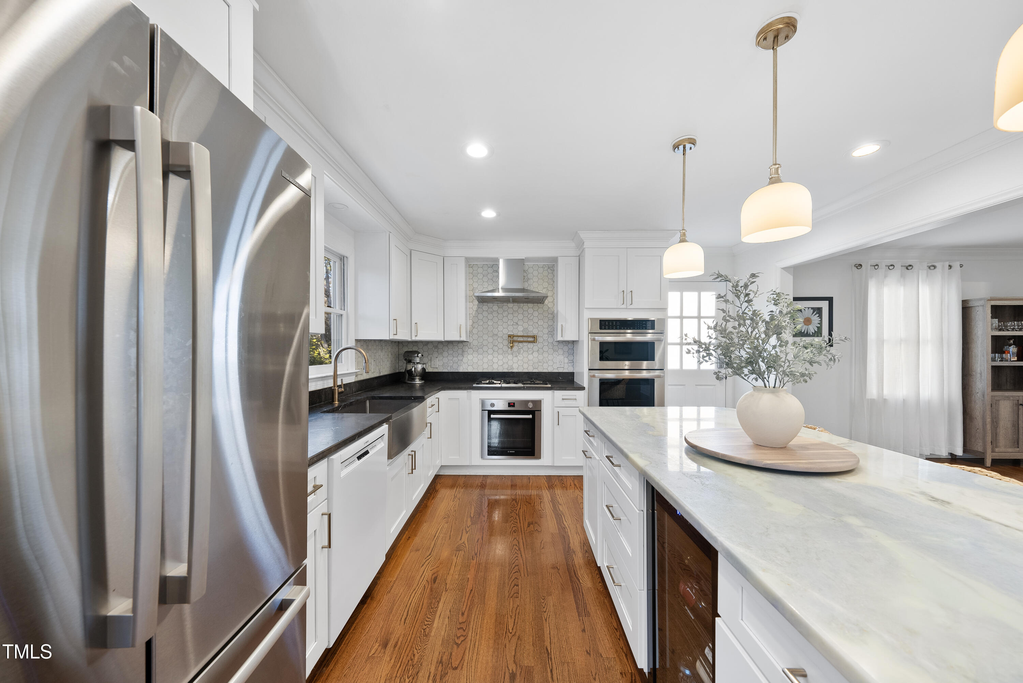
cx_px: 512
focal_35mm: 12
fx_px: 341
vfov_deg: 90.1
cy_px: 342
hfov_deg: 112.6
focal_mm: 12
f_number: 7.1
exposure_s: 1/6
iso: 400
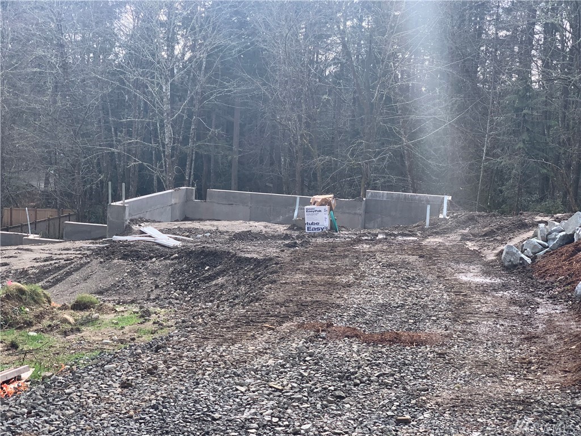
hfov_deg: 36.8
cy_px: 218
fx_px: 873
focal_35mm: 52
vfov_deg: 28.0
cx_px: 290
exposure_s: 1/350
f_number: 2.4
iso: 16
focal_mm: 6
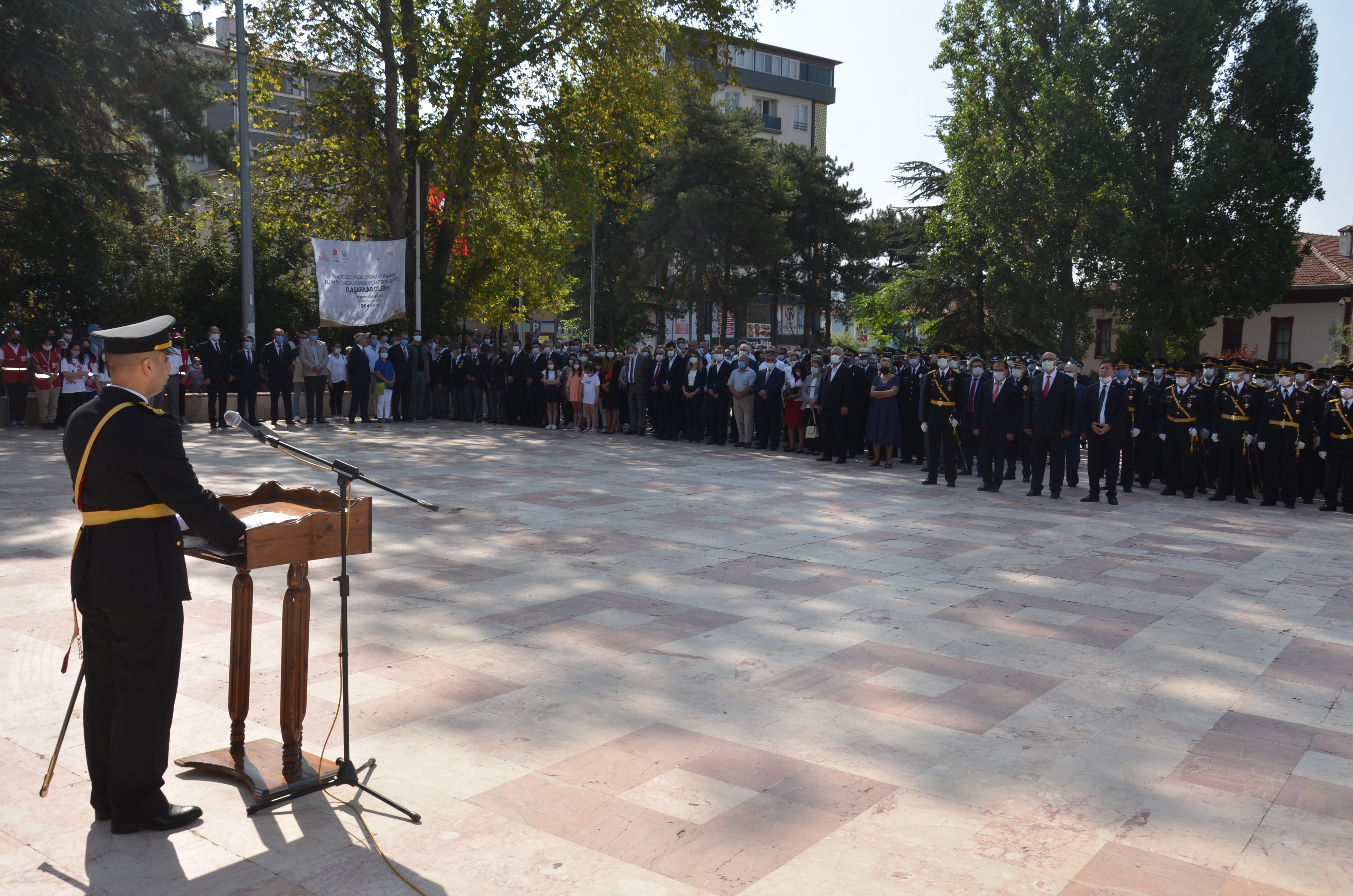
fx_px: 1181
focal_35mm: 32
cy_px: 448
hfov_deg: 59.6
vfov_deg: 41.5
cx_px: 676
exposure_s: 1/250
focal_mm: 21
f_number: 7.1
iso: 100
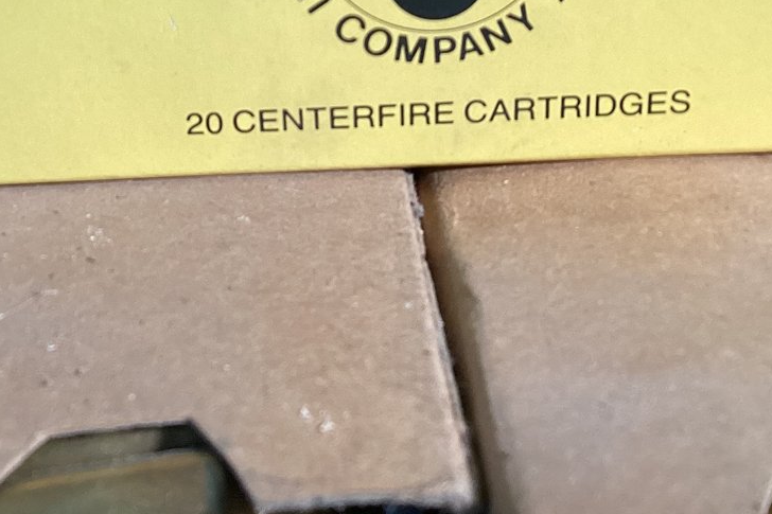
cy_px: 22
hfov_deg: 30.1
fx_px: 1436
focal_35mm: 67
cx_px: 358
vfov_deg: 19.8
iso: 160
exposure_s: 1/60
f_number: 2.4
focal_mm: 3.3
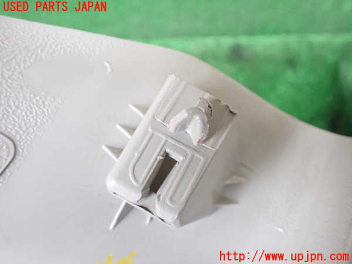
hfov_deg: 60.0
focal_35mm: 30
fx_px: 305
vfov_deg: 46.8
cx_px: 176
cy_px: 132
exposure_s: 1/30
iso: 1250
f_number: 2.3
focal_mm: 5.4
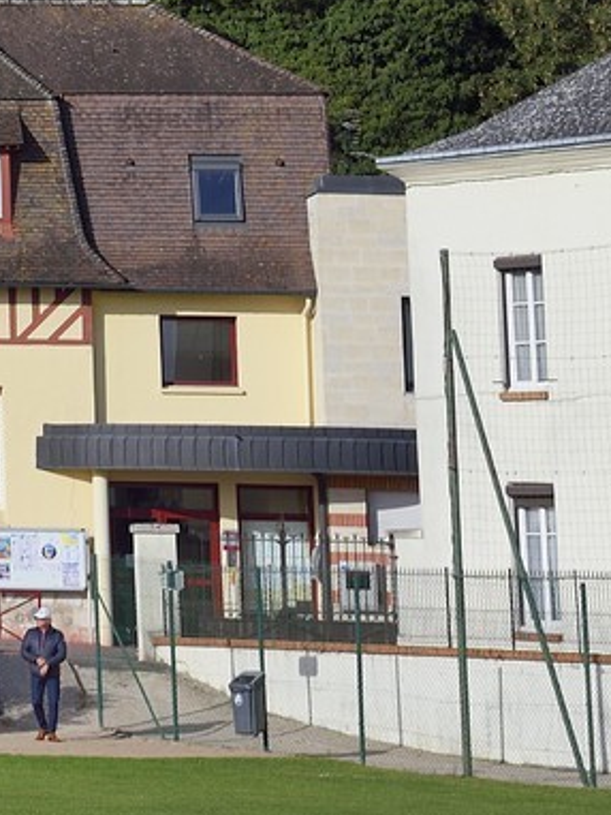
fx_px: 5504
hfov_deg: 6.0
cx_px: -1049
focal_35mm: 234
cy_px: -256
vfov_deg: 8.3
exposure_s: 1/500
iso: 200
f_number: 8
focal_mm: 58
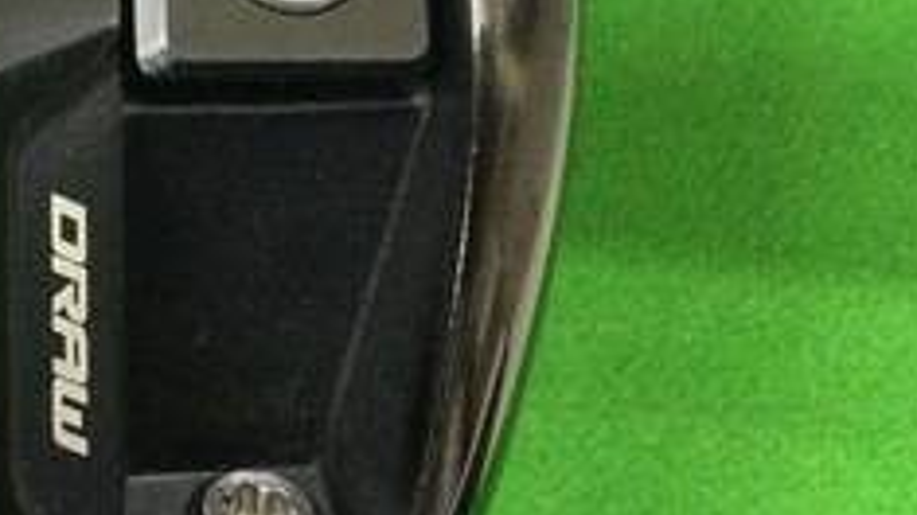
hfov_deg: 21.5
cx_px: -183
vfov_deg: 13.0
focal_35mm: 92
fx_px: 2236
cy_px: 23
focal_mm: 3.3
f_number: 2.4
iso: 200
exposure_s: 1/20
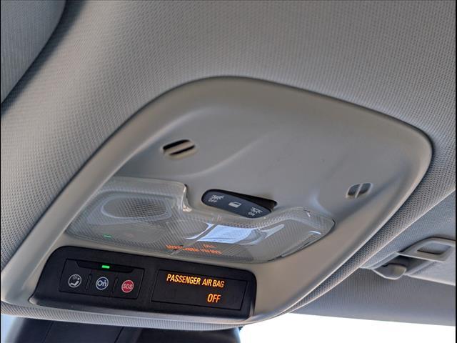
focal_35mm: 49
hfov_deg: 38.9
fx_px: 647
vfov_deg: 29.7
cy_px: 172
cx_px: 228
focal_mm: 6.9
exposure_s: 1/137
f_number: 1.68
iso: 62
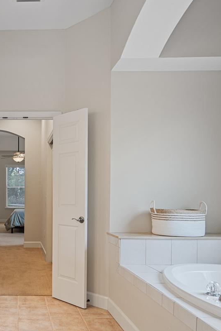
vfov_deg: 57.9
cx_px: 12
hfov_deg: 37.6
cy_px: 209
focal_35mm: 32
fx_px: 295
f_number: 4
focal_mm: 16
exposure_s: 1/3
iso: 125
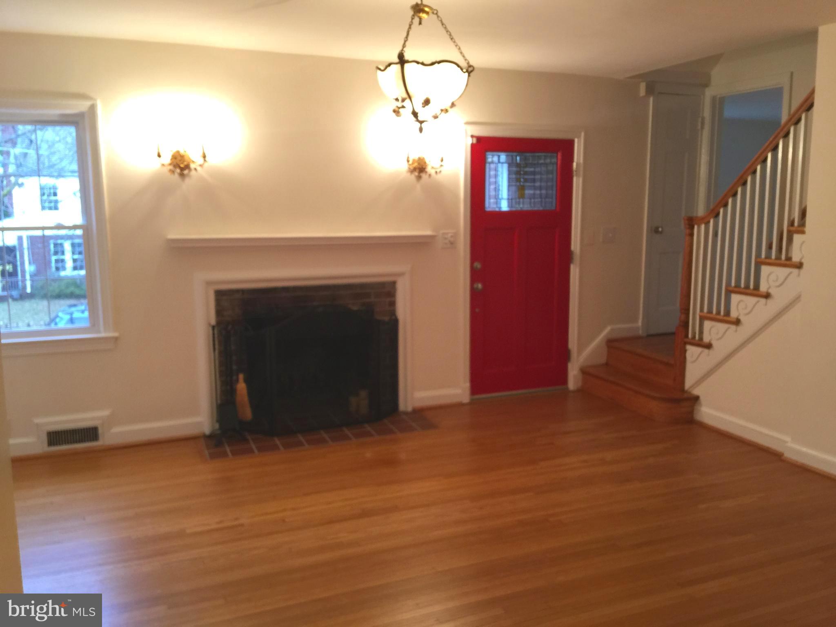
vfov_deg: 48.2
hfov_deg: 61.7
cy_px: 314
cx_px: 418
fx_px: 700
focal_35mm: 29
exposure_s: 1/15
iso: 50
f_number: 2.2
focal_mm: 4.15
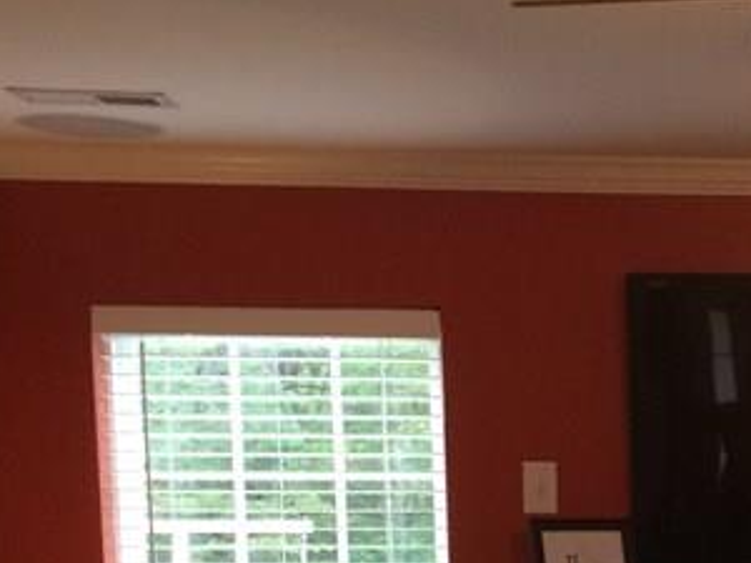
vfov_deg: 14.2
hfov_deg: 18.4
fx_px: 2148
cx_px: 981
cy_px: 793
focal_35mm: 99
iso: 50
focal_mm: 4.15
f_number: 2.2
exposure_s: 1/30
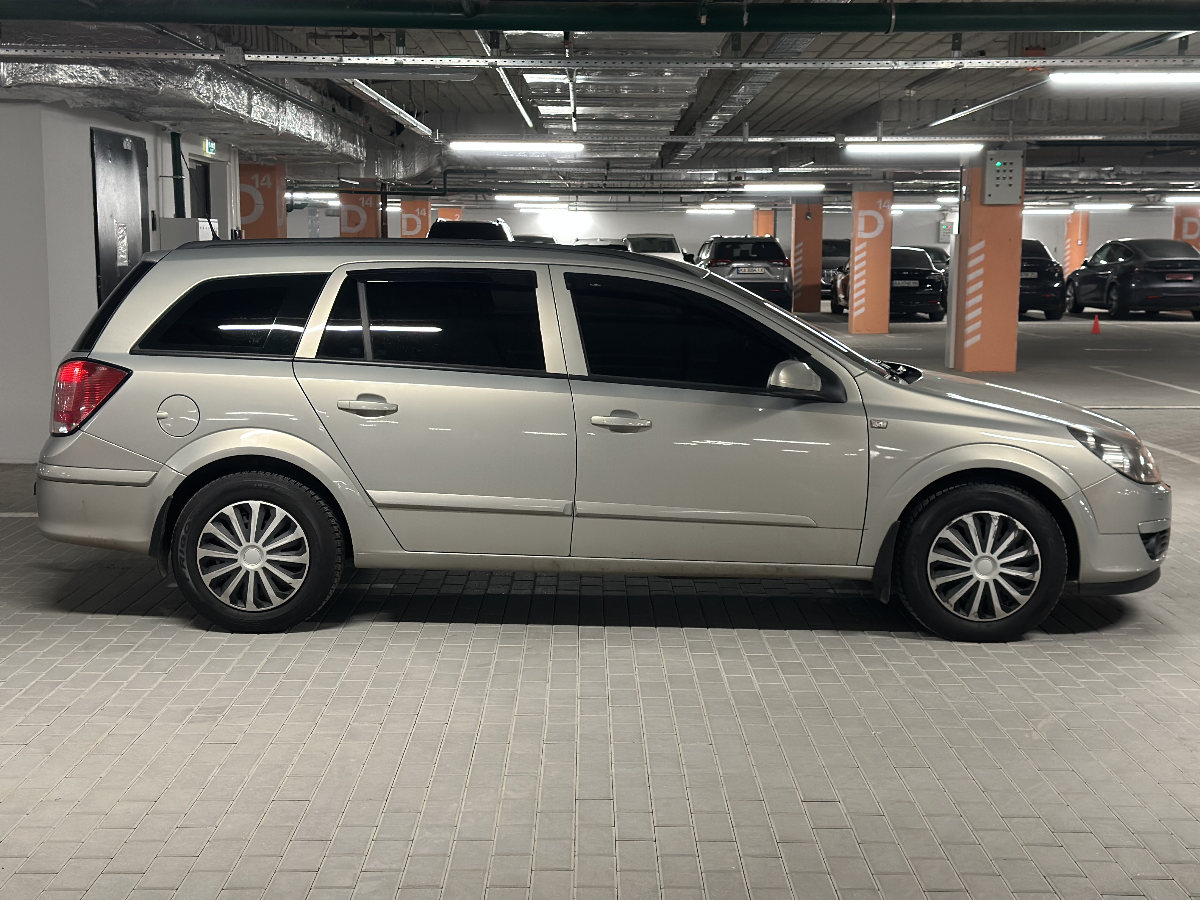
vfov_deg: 30.3
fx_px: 1664
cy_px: 450
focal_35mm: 48
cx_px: 600
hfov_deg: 39.7
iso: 250
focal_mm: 6.86
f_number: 1.78
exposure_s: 1/50
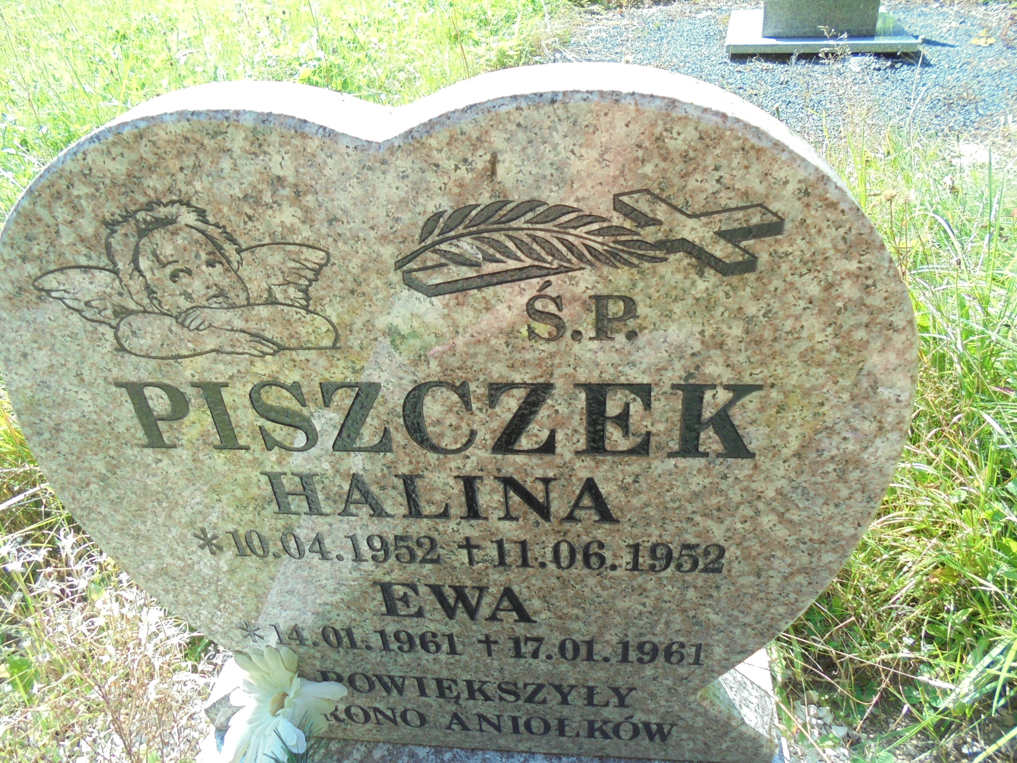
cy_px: 382
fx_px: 764
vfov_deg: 53.1
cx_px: 508
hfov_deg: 67.3
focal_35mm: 26
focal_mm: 4.6
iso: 160
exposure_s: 1/250
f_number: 3.5
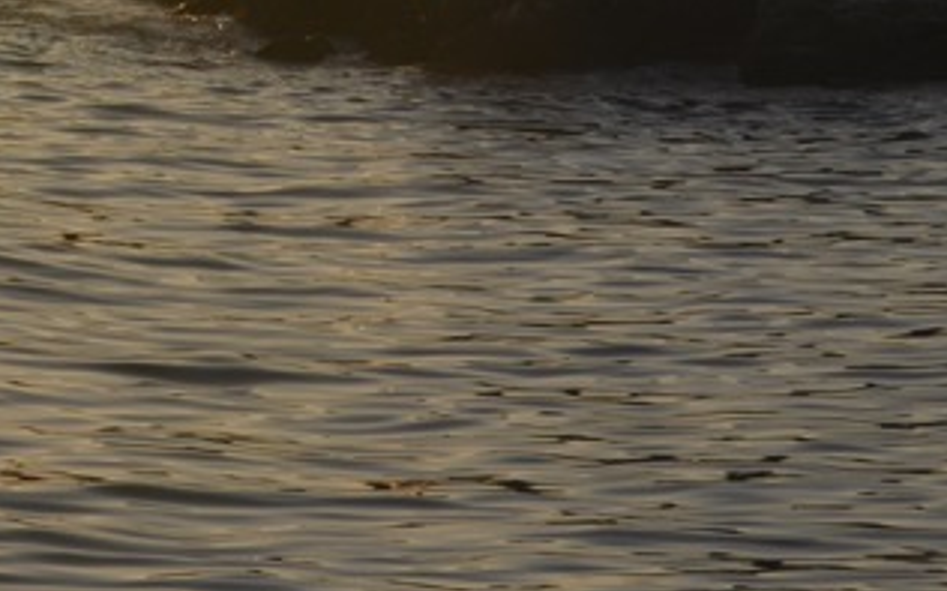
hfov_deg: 5.6
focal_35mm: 366
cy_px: -810
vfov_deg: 3.5
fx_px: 9439
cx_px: -866
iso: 100
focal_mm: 70
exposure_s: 1/640
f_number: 13
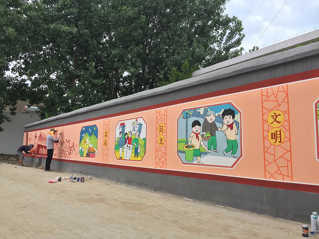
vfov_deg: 48.2
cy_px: 120
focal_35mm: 29
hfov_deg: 61.7
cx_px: 160
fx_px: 267
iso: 32
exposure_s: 1/1068
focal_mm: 4.15
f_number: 2.2
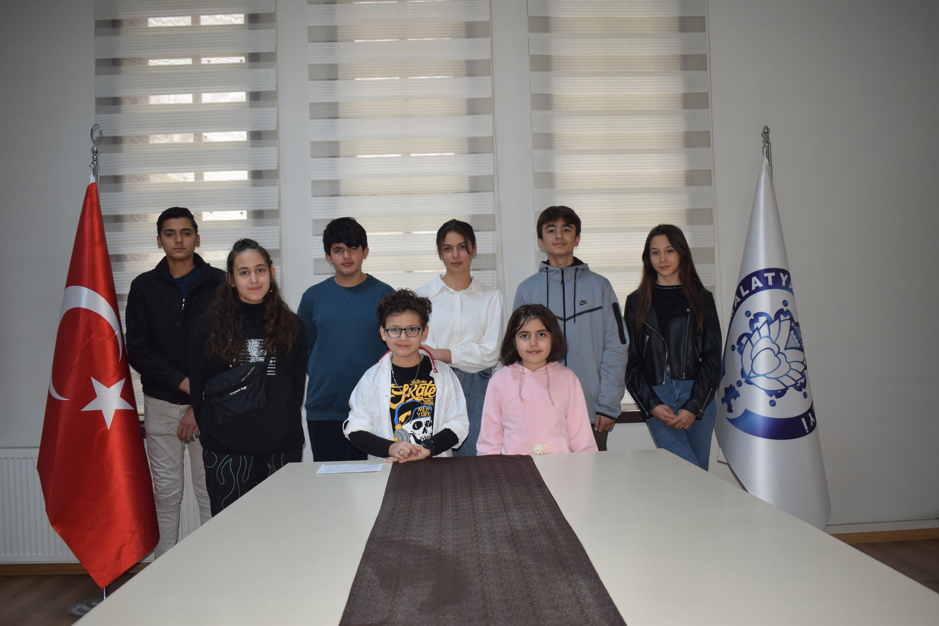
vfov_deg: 40.0
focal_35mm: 33
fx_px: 861
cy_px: 313
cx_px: 470
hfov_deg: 57.2
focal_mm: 22
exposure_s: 1/80
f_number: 4.5
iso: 800
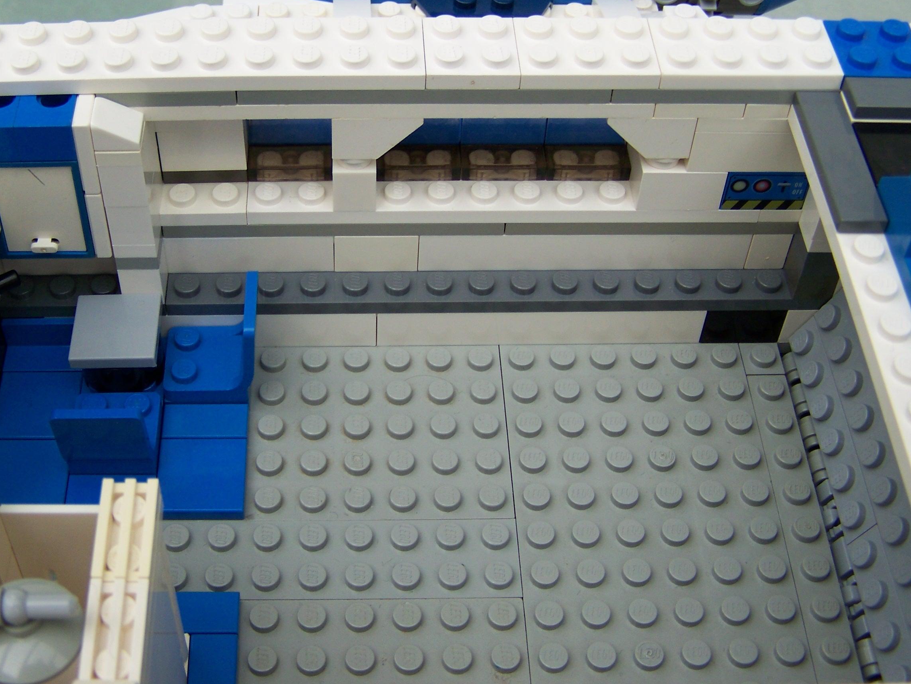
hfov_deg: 37.3
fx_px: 1342
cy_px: 302
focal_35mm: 51
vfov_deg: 28.5
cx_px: 351
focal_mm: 6.3
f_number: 2.8
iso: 64
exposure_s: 1/160
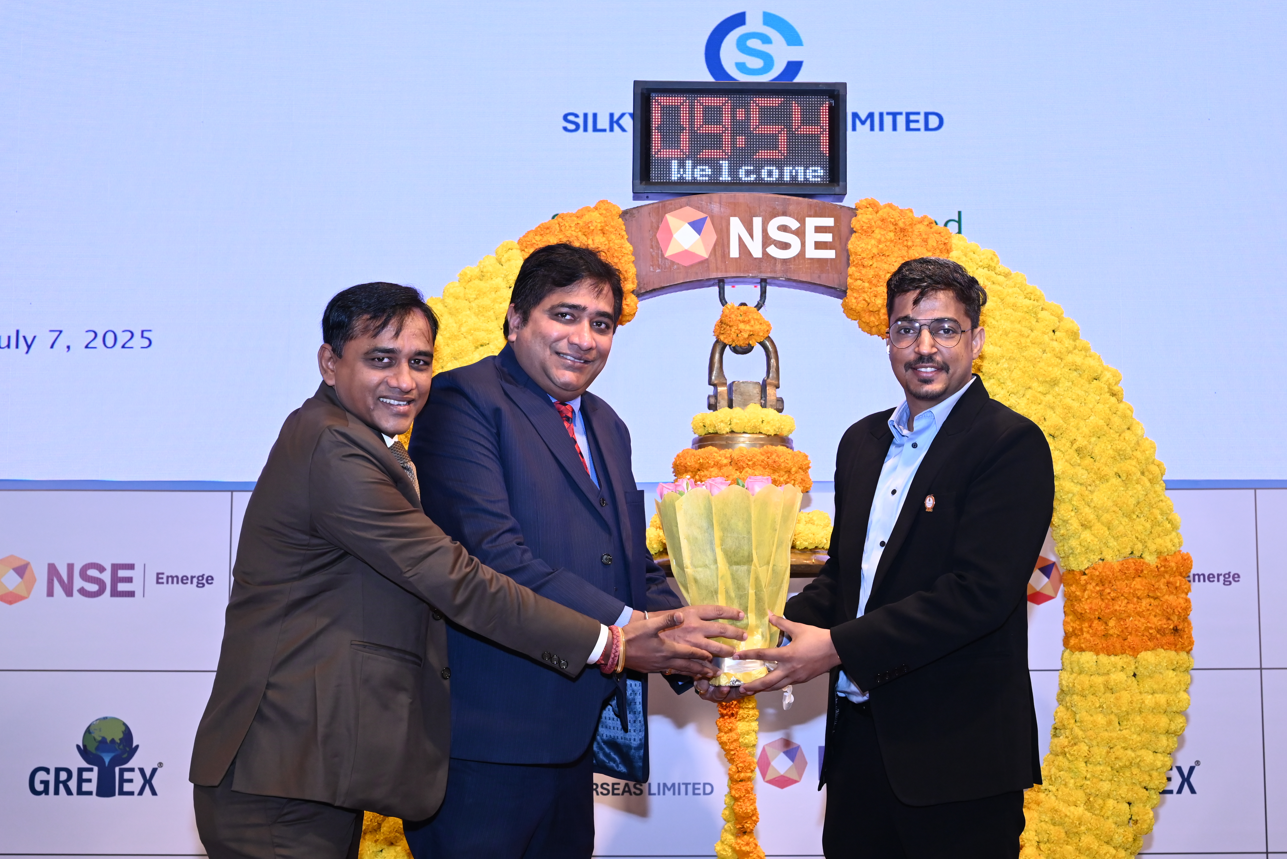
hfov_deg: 36.8
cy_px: 372
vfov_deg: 25.1
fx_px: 1931
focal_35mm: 54
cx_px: 740
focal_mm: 46
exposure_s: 1/125
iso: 1600
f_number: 5.6
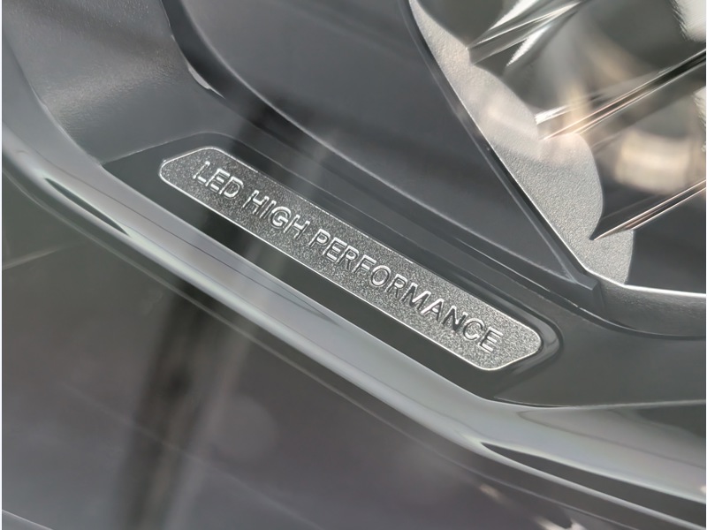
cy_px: 265
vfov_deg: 29.7
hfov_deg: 38.9
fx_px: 1001
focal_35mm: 49
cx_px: 354
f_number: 1.68
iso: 768
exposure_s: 1/156
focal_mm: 6.9
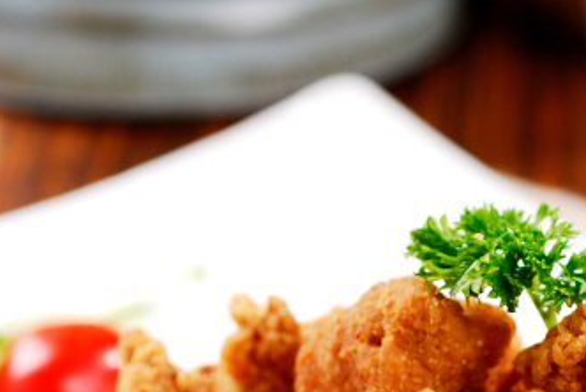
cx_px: 470
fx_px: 4147
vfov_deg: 5.4
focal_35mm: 255
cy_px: 437
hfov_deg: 8.1
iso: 100
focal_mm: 55
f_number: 4.5
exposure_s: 1/160
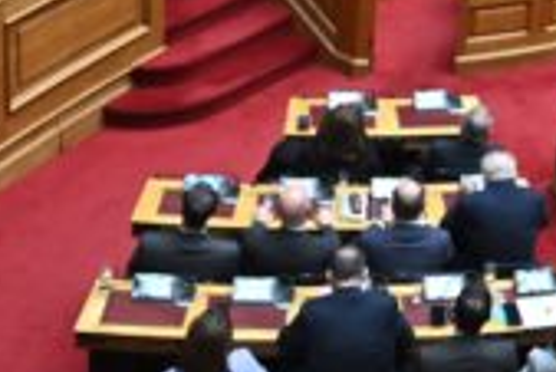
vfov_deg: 12.1
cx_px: 711
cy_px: -174
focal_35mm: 109
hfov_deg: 17.6
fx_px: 1685
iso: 1800
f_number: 4.5
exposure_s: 1/250
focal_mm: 24
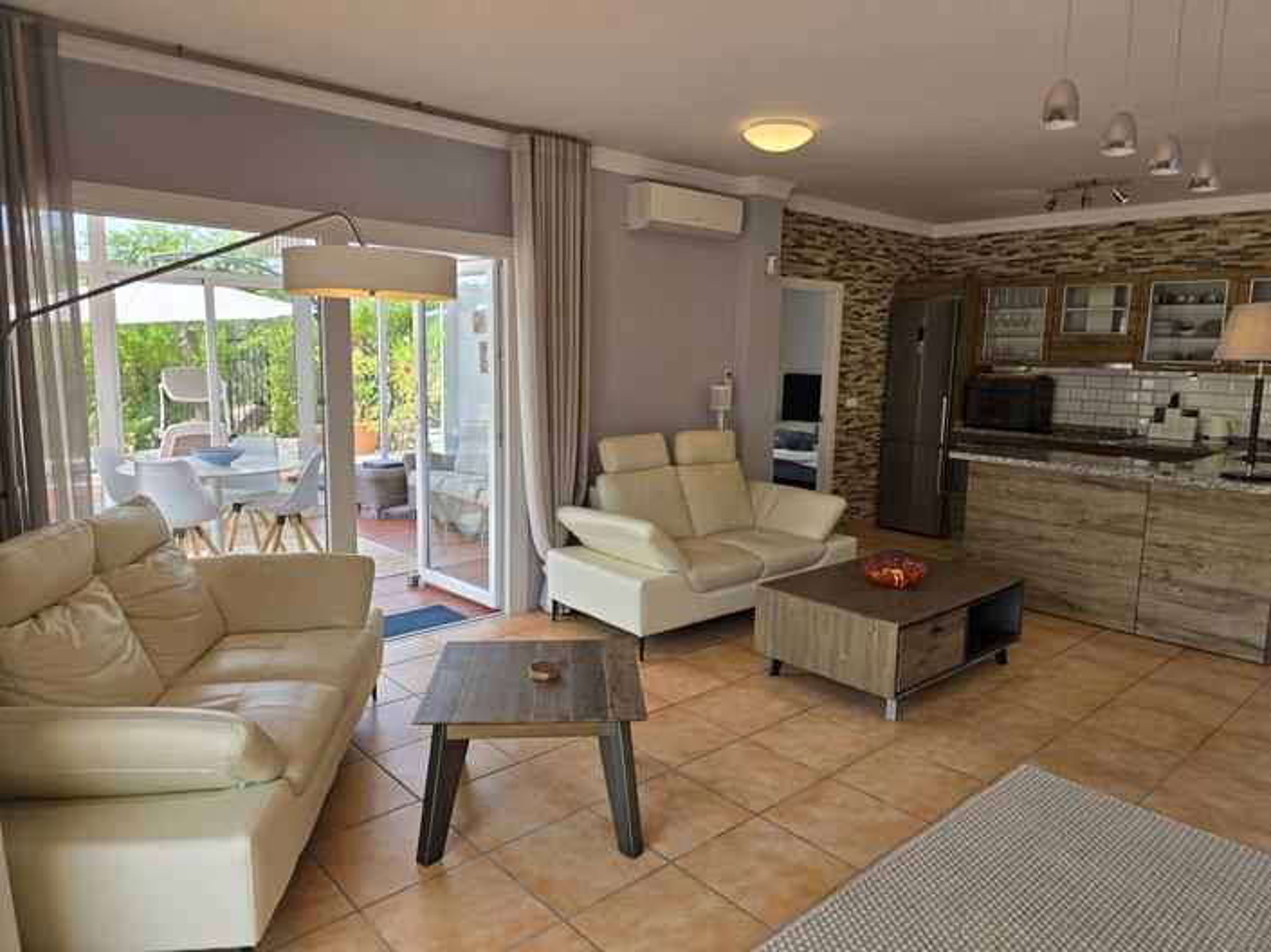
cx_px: 636
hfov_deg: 74.0
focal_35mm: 23
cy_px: 476
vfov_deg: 58.8
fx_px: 844
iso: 12
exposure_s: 1/113
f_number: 1.7
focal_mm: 6.3
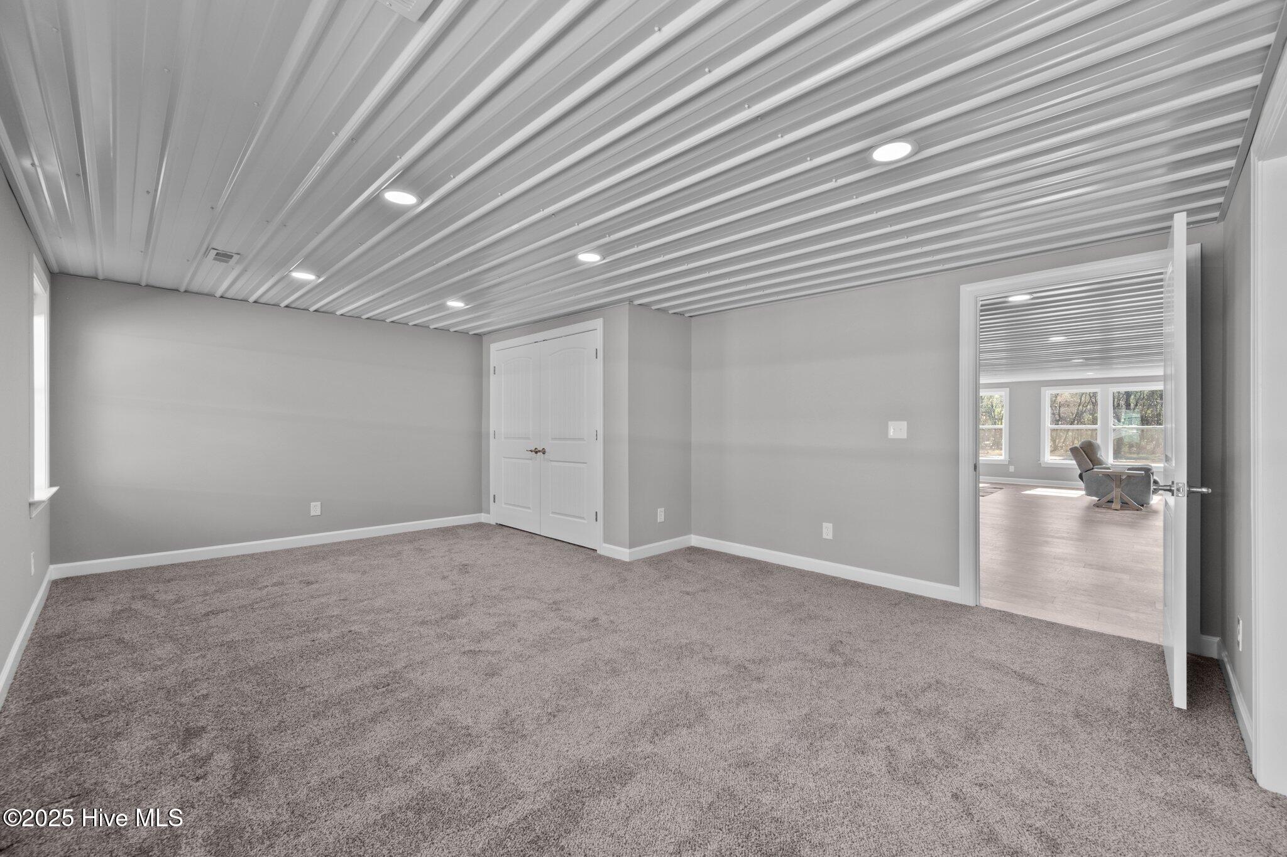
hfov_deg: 104.3
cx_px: 644
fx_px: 500
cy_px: 428
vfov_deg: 81.2
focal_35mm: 14
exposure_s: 1/10
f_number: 7.1
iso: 320
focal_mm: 14
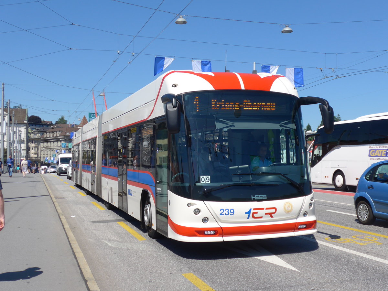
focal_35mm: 46
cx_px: 194
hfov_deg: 41.2
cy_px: 146
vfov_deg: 31.5
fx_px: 516
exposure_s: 1/2000
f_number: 3
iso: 80
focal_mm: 9.5
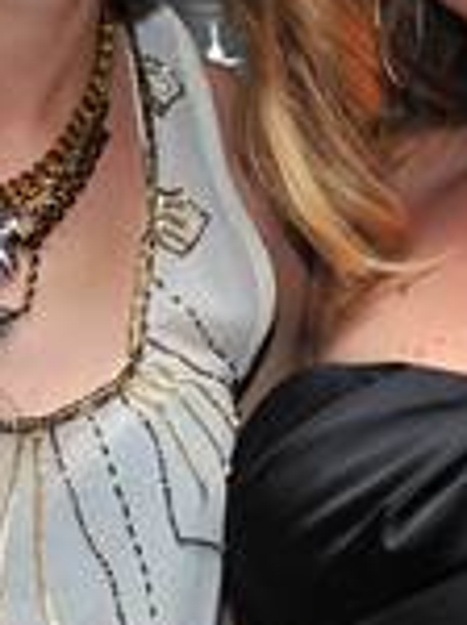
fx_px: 3824
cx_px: 392
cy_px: -17
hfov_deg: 7.0
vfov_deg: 9.3
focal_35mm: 212
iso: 1000
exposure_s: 1/100
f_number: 6.3
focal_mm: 60
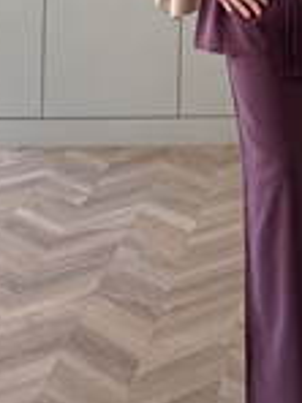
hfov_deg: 20.8
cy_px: -37
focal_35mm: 67
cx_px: 335
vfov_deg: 26.7
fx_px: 779
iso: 100
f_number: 1.78
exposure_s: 1/121
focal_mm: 6.76
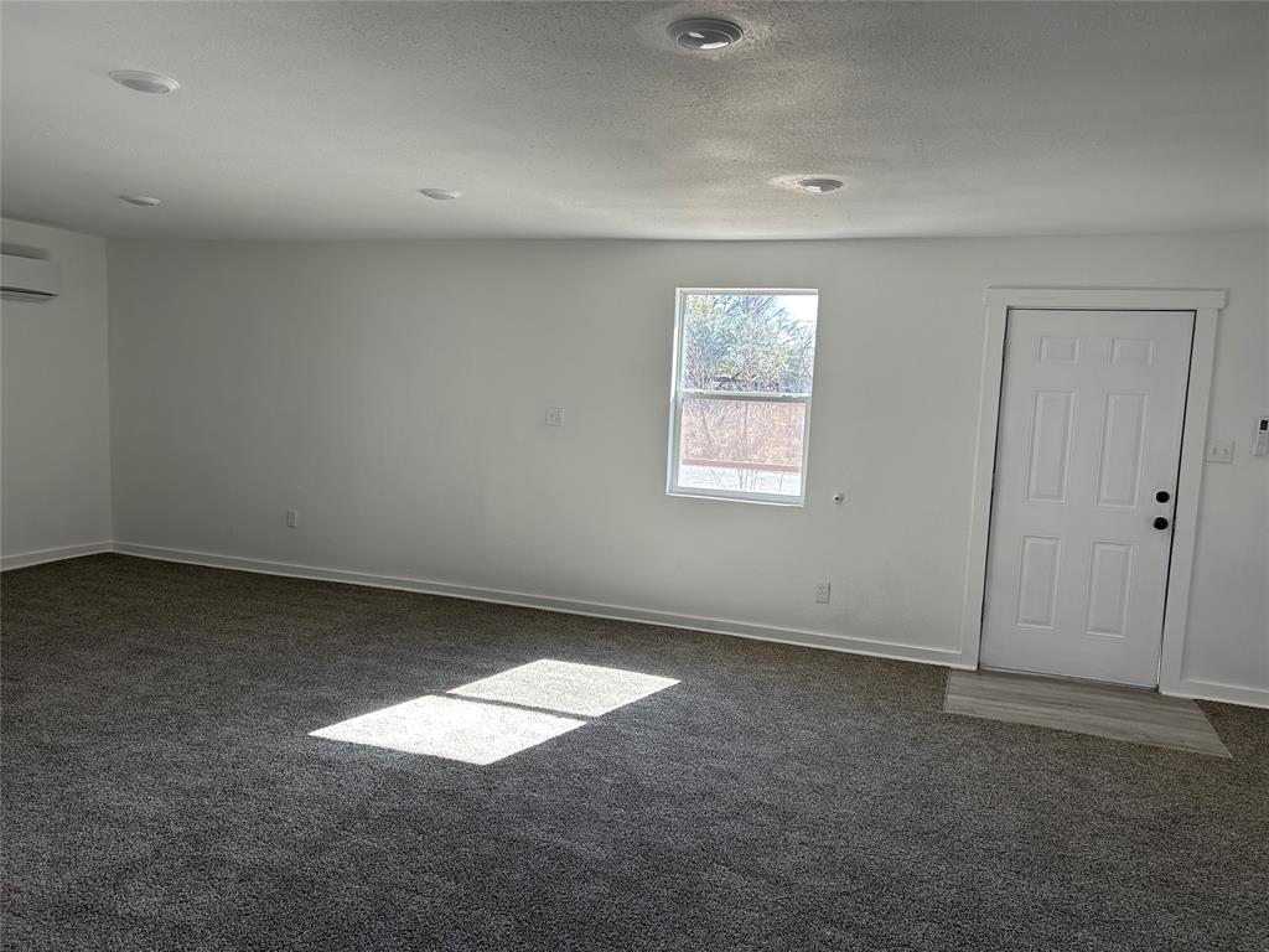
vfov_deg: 53.1
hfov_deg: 67.3
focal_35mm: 26
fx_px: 953
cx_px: 634
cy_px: 476
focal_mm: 5.7
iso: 64
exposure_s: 1/165
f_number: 1.5
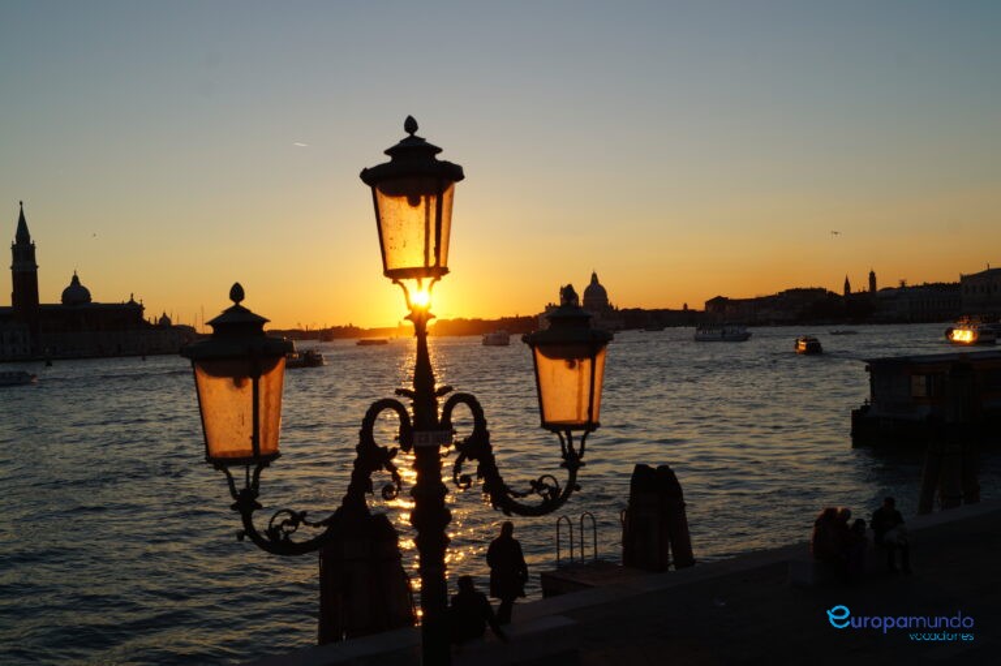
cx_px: 500
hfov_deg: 53.2
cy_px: 333
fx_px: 1000
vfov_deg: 36.8
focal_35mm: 36
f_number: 10
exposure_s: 1/160
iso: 100
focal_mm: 24
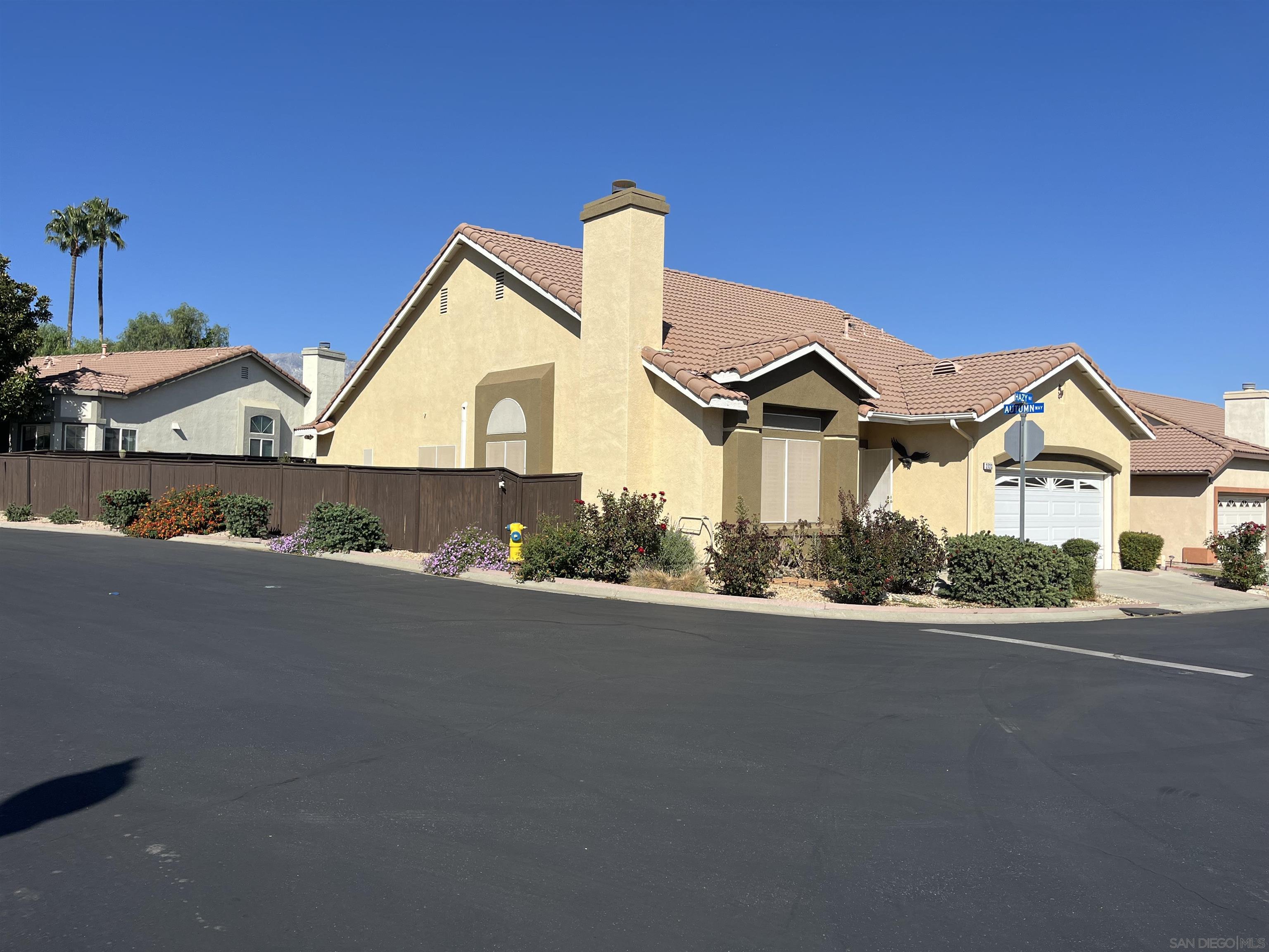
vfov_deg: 53.1
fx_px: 953
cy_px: 476
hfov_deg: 67.3
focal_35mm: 26
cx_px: 634
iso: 50
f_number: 1.6
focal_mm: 5.1
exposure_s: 1/5076
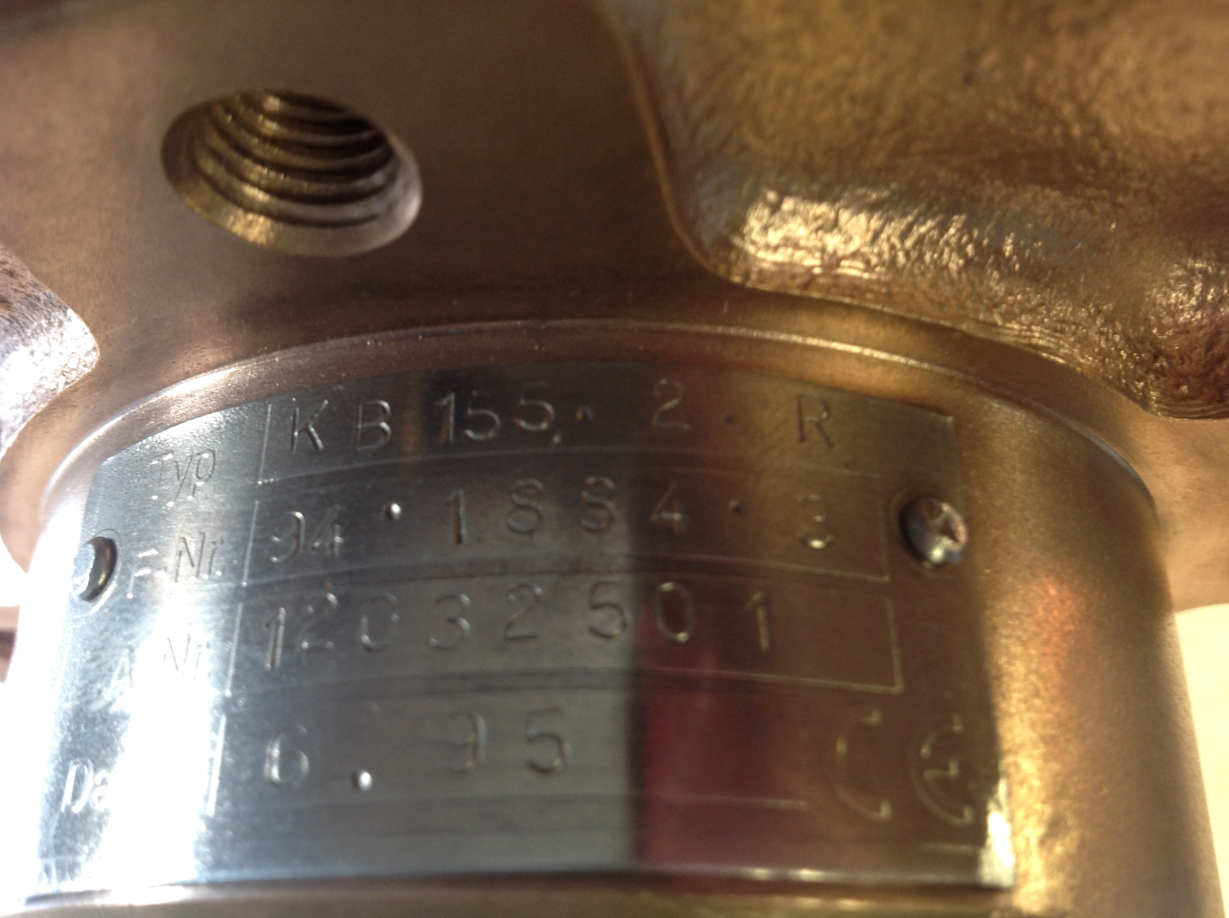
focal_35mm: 35
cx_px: 614
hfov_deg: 52.7
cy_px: 459
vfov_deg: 40.6
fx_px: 1241
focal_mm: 4.28
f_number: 2.4
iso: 100
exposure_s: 1/15
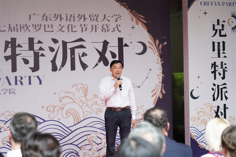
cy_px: 78
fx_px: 688
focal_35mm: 105
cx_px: 118
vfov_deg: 13.0
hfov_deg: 19.5
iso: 200
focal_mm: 105
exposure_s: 1/60
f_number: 4
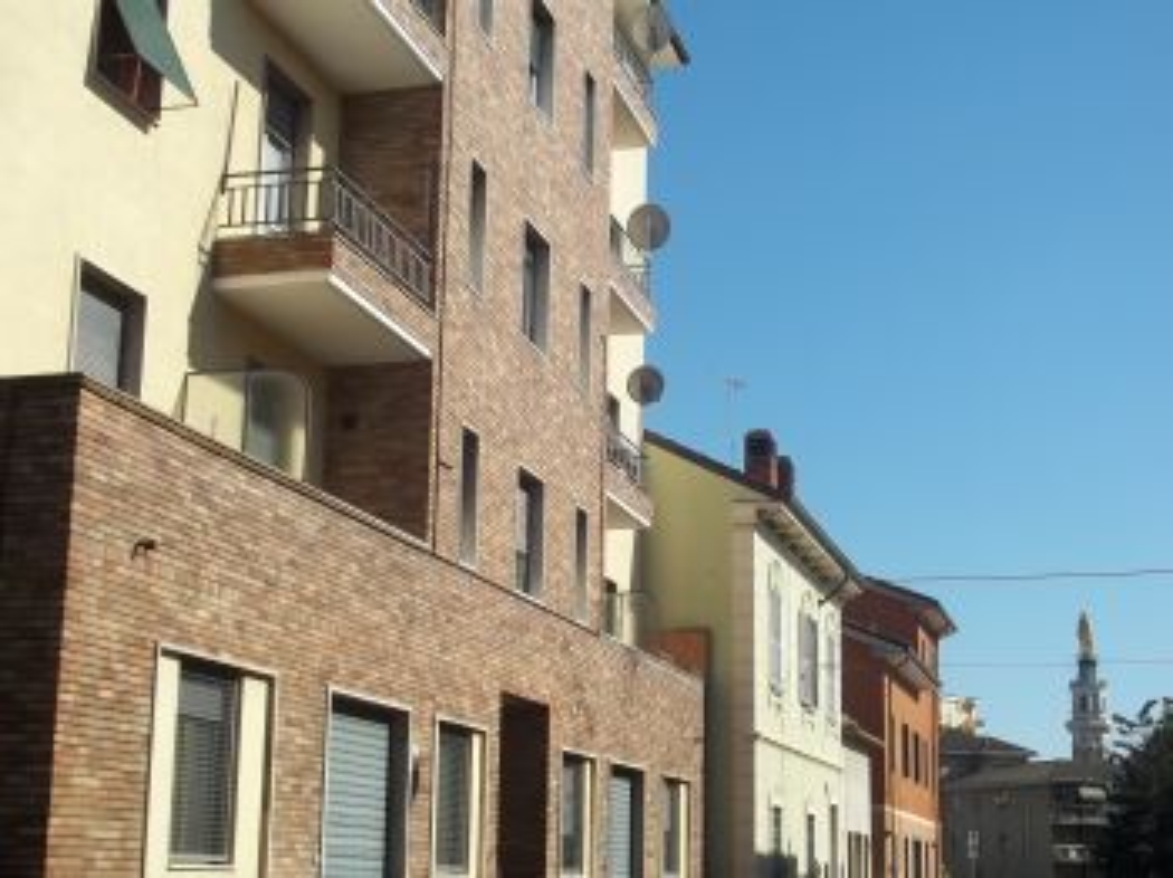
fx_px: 1930
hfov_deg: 33.8
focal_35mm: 57
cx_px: 586
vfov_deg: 25.6
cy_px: 439
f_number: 10
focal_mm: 10.1
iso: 64
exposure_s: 1/125
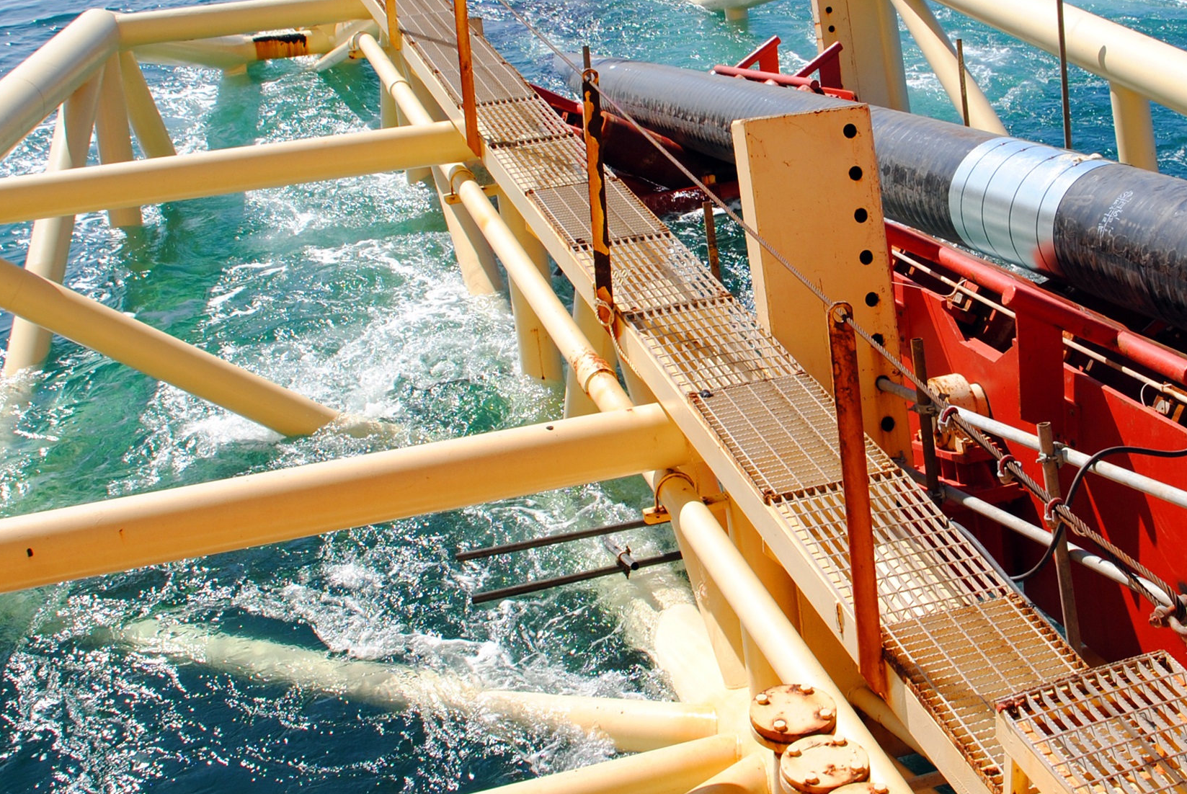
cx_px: 864
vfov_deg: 24.5
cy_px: 223
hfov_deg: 35.5
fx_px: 1815
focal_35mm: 55
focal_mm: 20
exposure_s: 1/250
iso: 100
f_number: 8
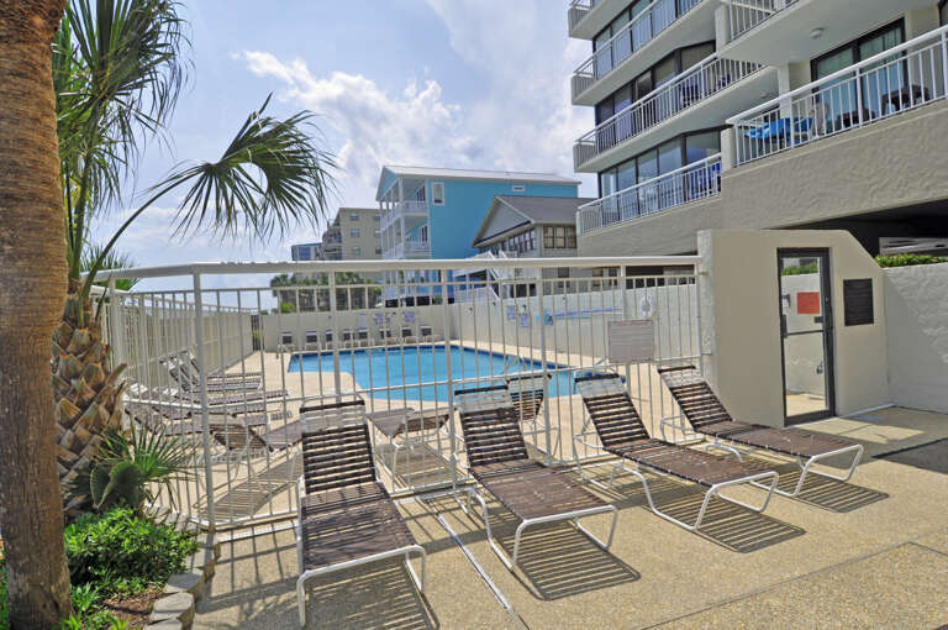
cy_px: 315
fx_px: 473
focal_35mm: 18
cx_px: 474
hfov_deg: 90.1
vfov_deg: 67.2
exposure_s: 1/500
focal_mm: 12
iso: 200
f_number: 11
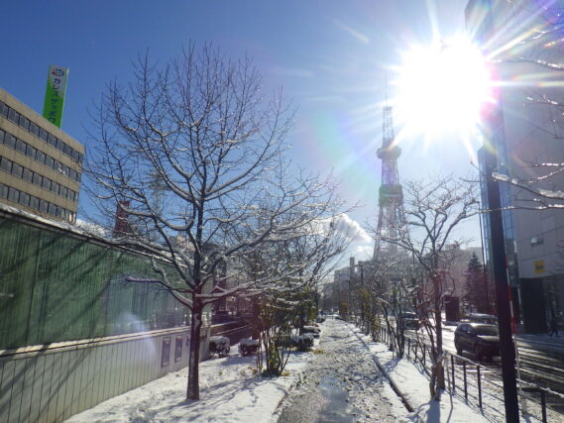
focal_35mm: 28
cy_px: 212
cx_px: 282
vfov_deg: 49.8
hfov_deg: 63.4
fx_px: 456
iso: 125
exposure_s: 1/2500
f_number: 4.2
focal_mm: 5
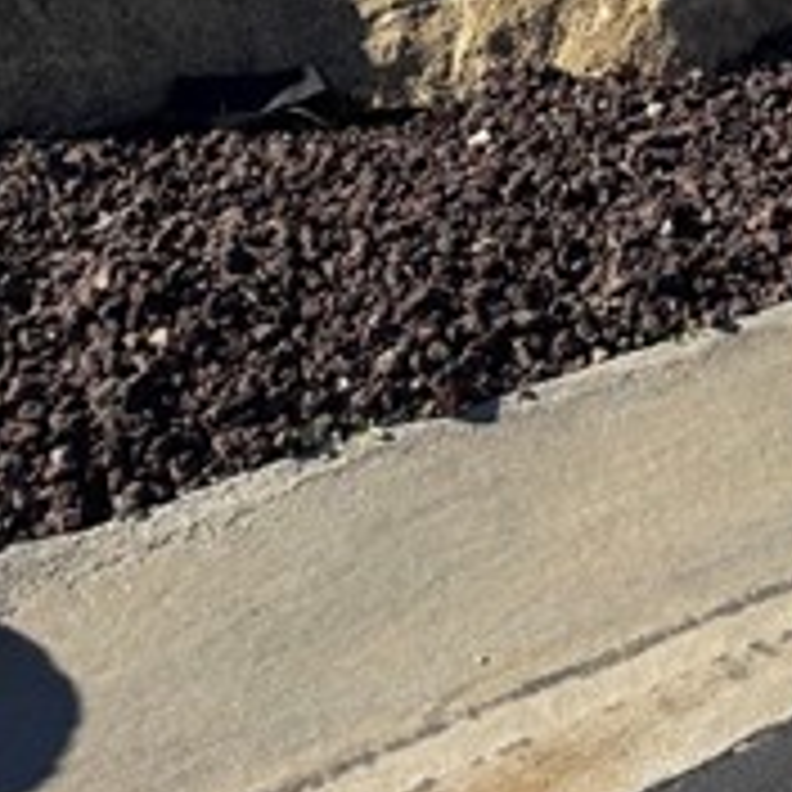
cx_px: 860
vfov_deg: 18.7
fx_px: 1993
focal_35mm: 77
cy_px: -522
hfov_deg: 21.4
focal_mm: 6.76
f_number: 1.78
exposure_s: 1/4608
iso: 80
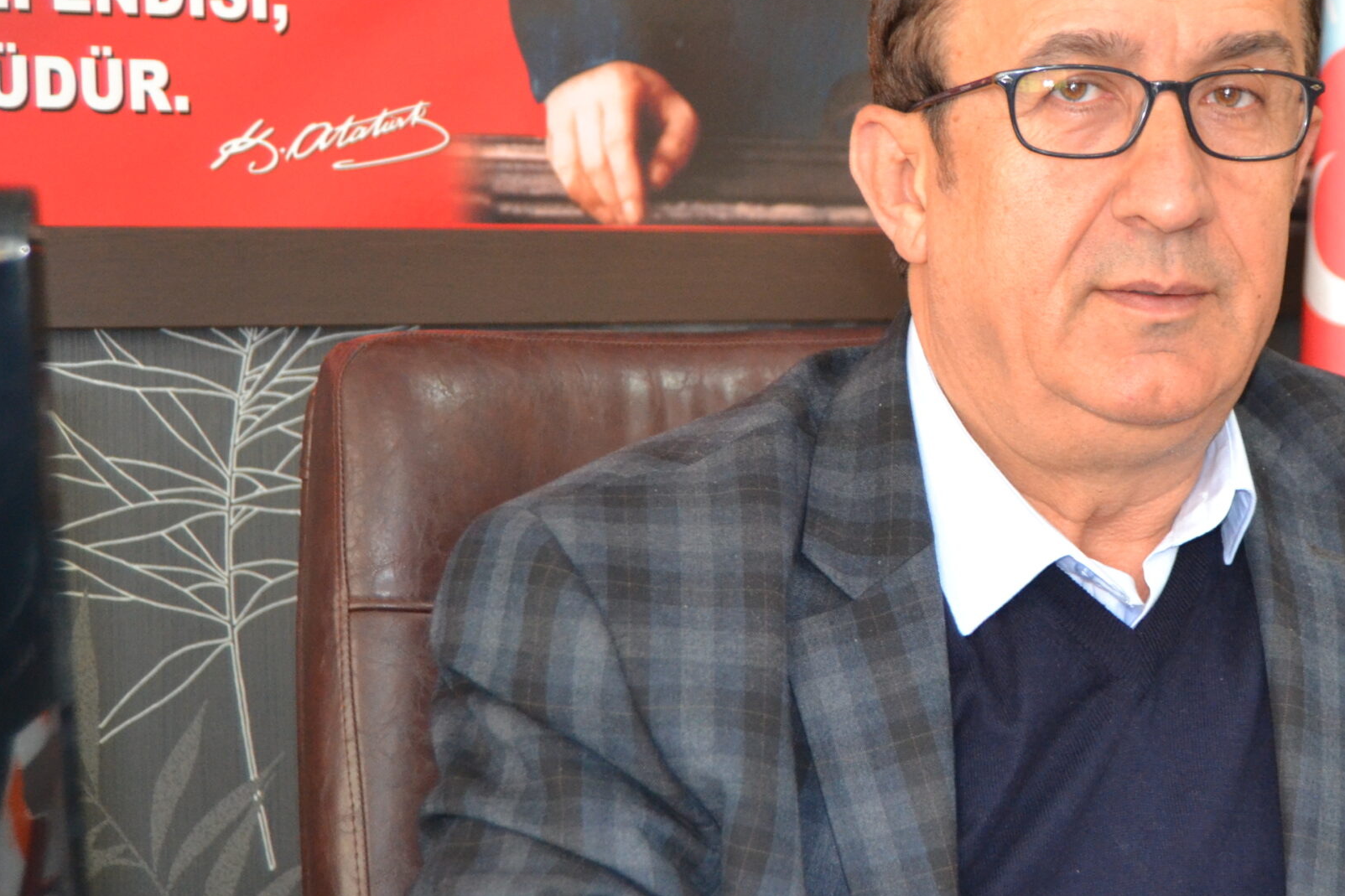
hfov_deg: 23.9
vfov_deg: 16.3
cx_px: 1068
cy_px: 388
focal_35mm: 84
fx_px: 3130
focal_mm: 35
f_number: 4.5
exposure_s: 1/60
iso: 1800
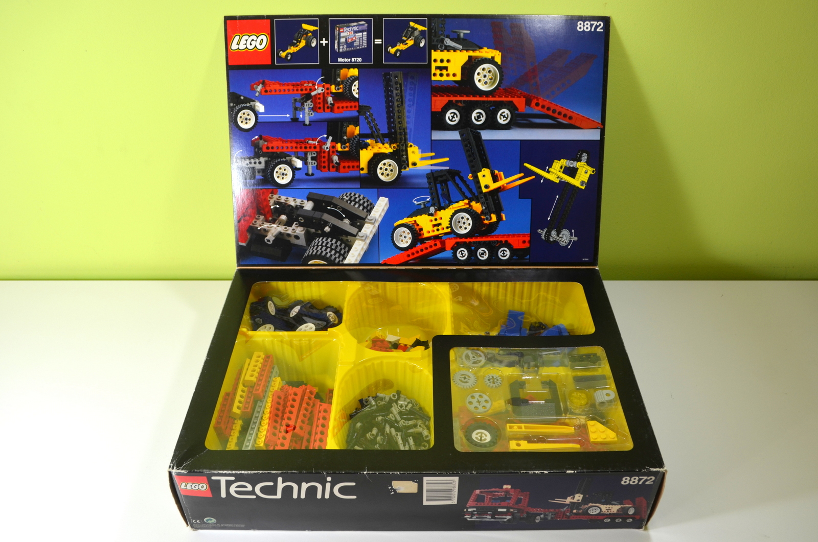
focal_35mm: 27
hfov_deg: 67.5
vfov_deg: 47.8
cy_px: 271
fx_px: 612
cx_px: 409
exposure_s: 1/15
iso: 125
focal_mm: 18
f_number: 5
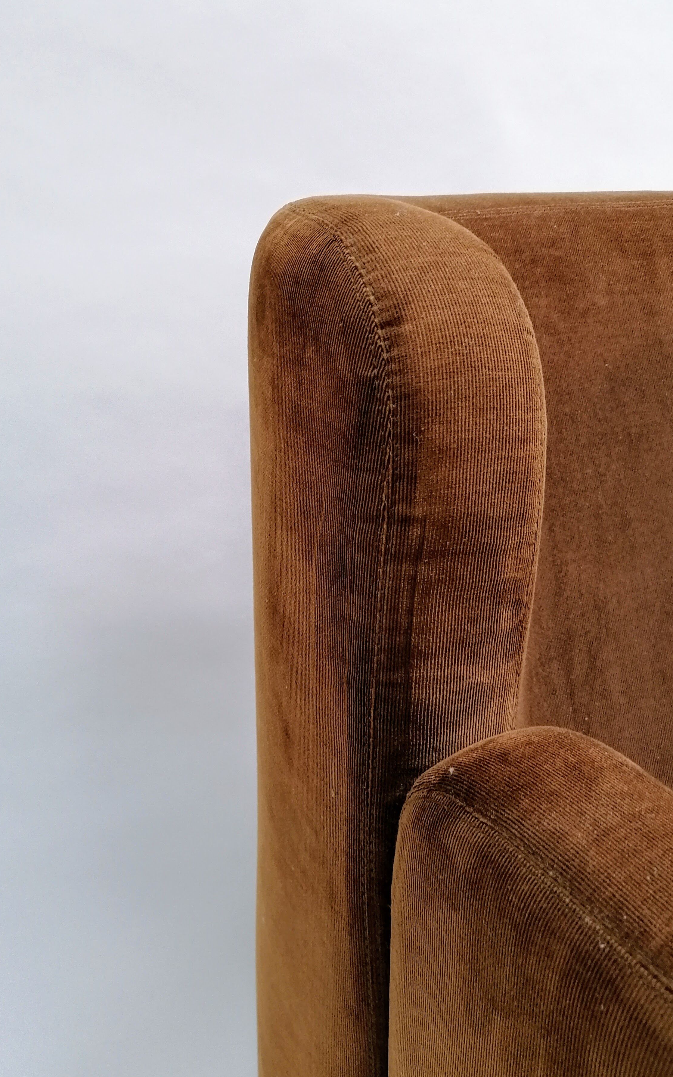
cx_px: 270
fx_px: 939
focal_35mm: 32
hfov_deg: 39.3
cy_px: 568
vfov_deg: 59.6
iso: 125
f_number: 1.8
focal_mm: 4.75
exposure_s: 1/50
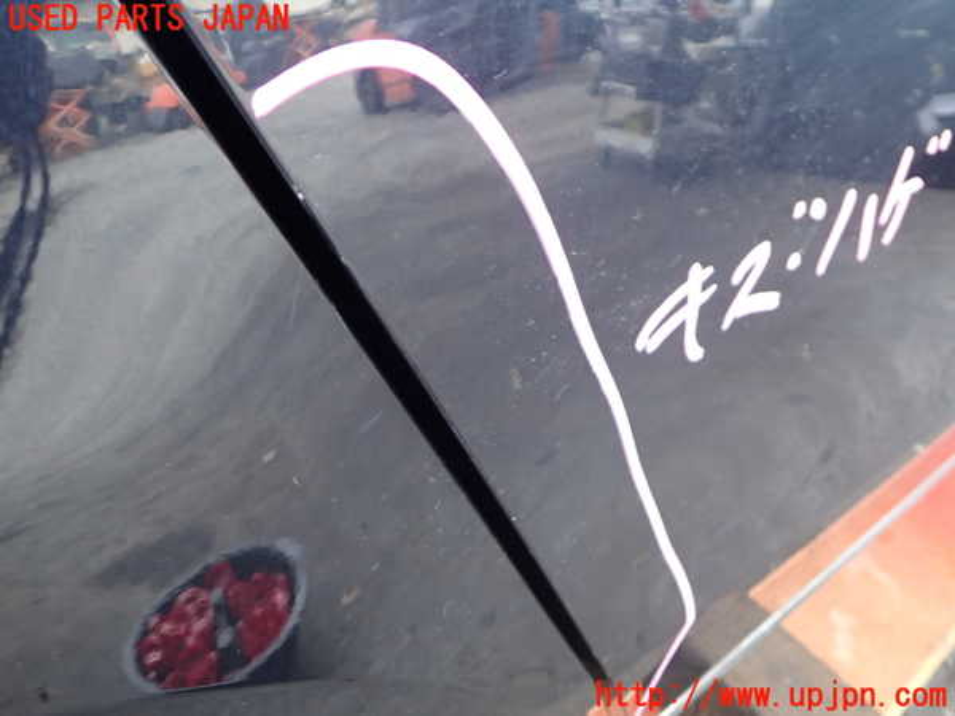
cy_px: 358
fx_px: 828
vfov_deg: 46.8
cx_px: 478
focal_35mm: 30
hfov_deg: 60.0
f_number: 2.3
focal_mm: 5.4
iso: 250
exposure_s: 1/30
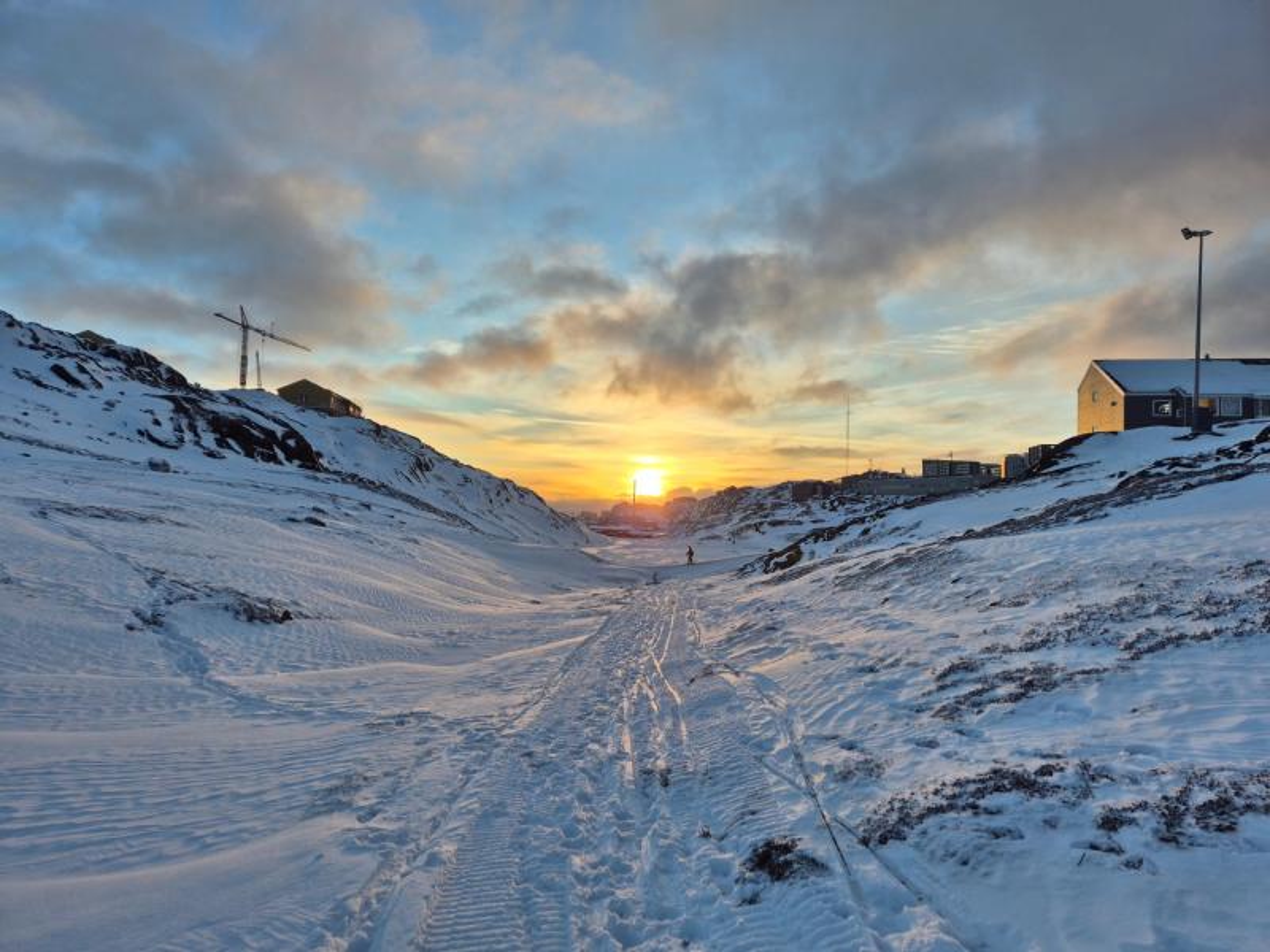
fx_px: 844
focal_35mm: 23
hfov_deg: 73.9
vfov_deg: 58.9
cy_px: 476
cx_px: 635
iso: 25
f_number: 1.8
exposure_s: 1/1404
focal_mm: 5.4
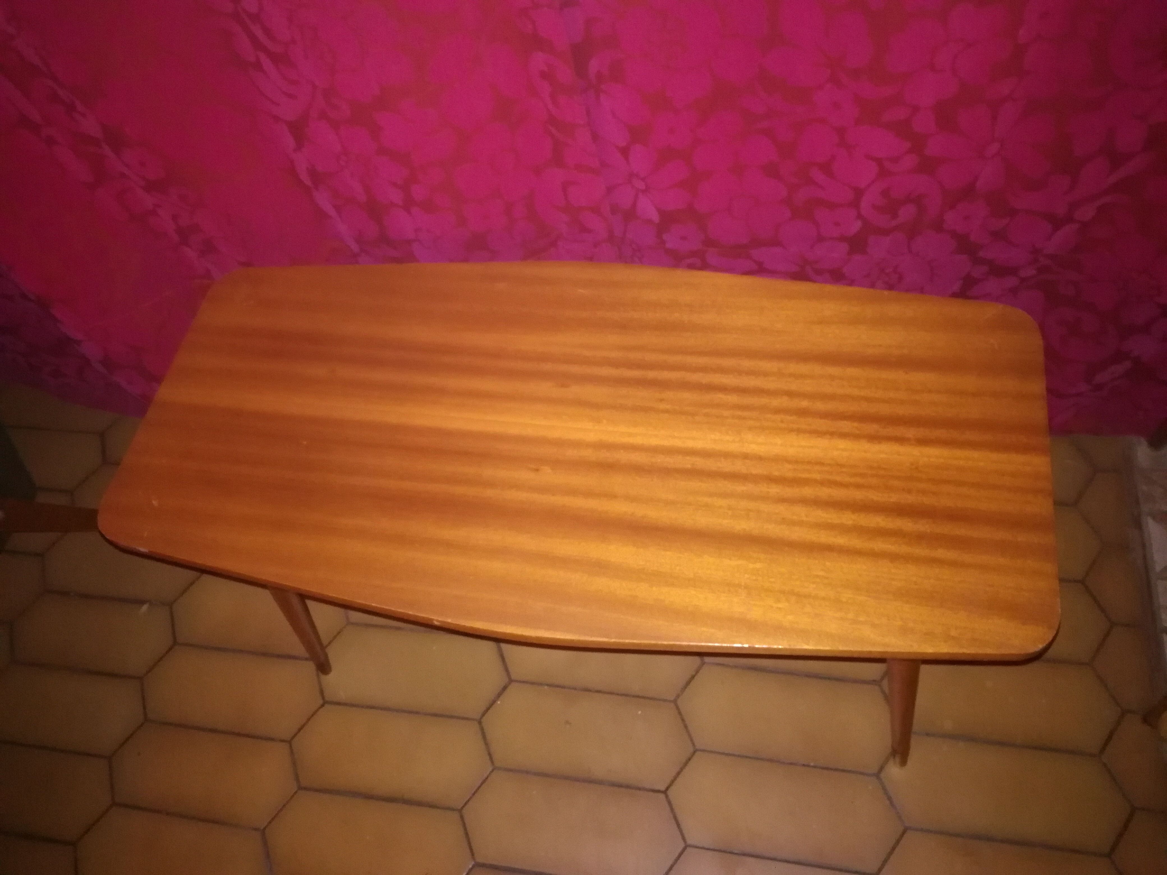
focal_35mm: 27
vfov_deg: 51.4
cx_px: 584
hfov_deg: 65.3
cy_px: 438
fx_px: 910
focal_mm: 3.79
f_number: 2
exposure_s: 1/16.7
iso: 1000
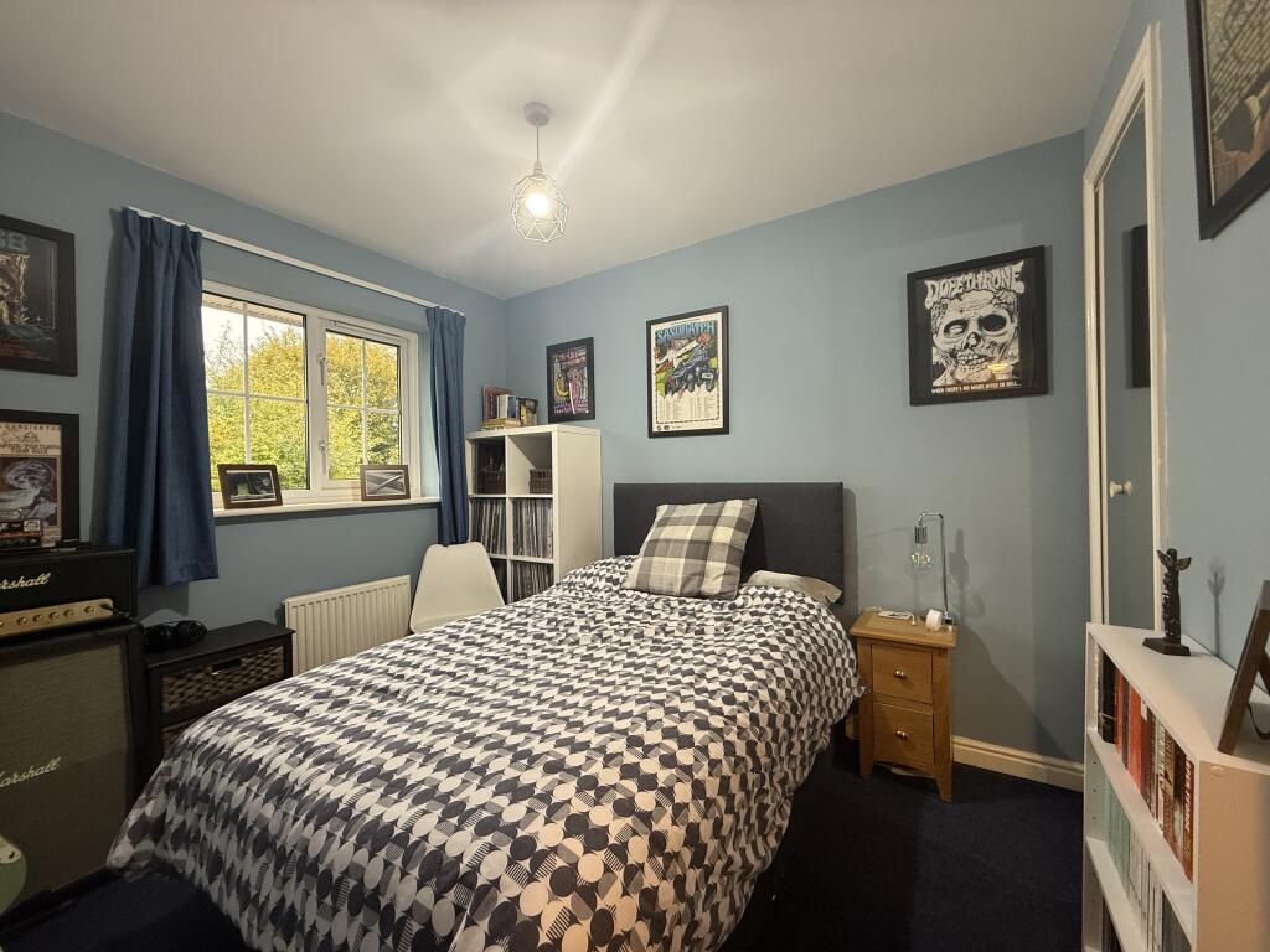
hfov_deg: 102.1
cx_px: 635
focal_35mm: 14
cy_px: 476
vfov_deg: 85.7
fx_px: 514
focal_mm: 2.22
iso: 200
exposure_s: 1/50
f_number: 2.2
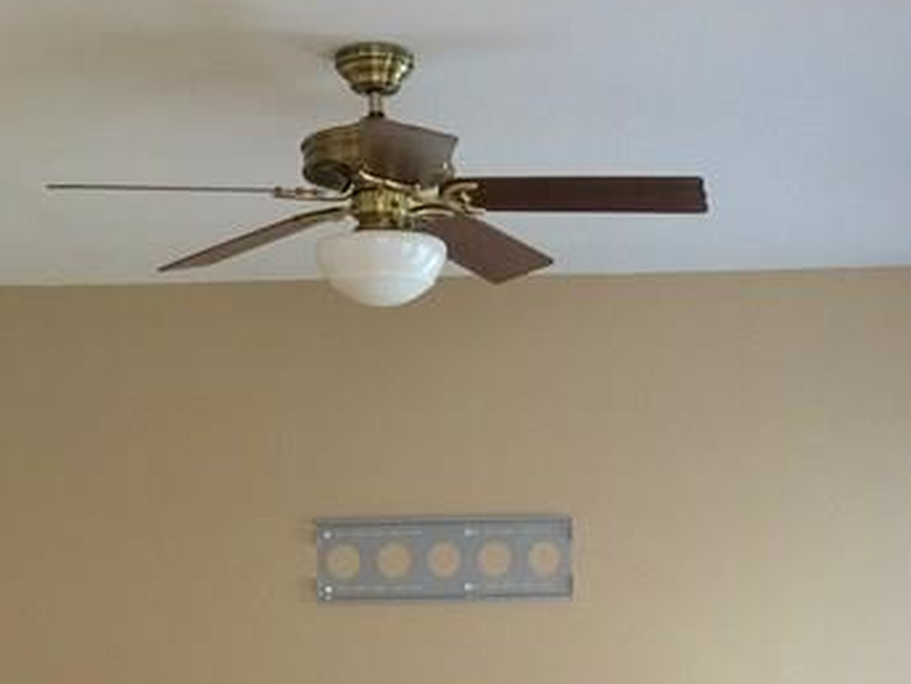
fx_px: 2264
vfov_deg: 15.9
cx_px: 570
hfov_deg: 22.7
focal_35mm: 86
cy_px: 982
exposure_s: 1/15
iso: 32
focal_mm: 4.15
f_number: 2.2
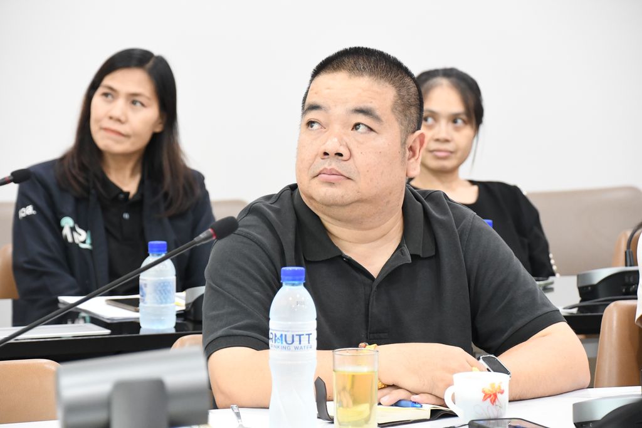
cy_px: 214
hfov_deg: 13.7
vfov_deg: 9.2
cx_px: 321
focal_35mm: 150
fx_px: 2675
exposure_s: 1/50
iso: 3600
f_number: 5.6
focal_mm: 100
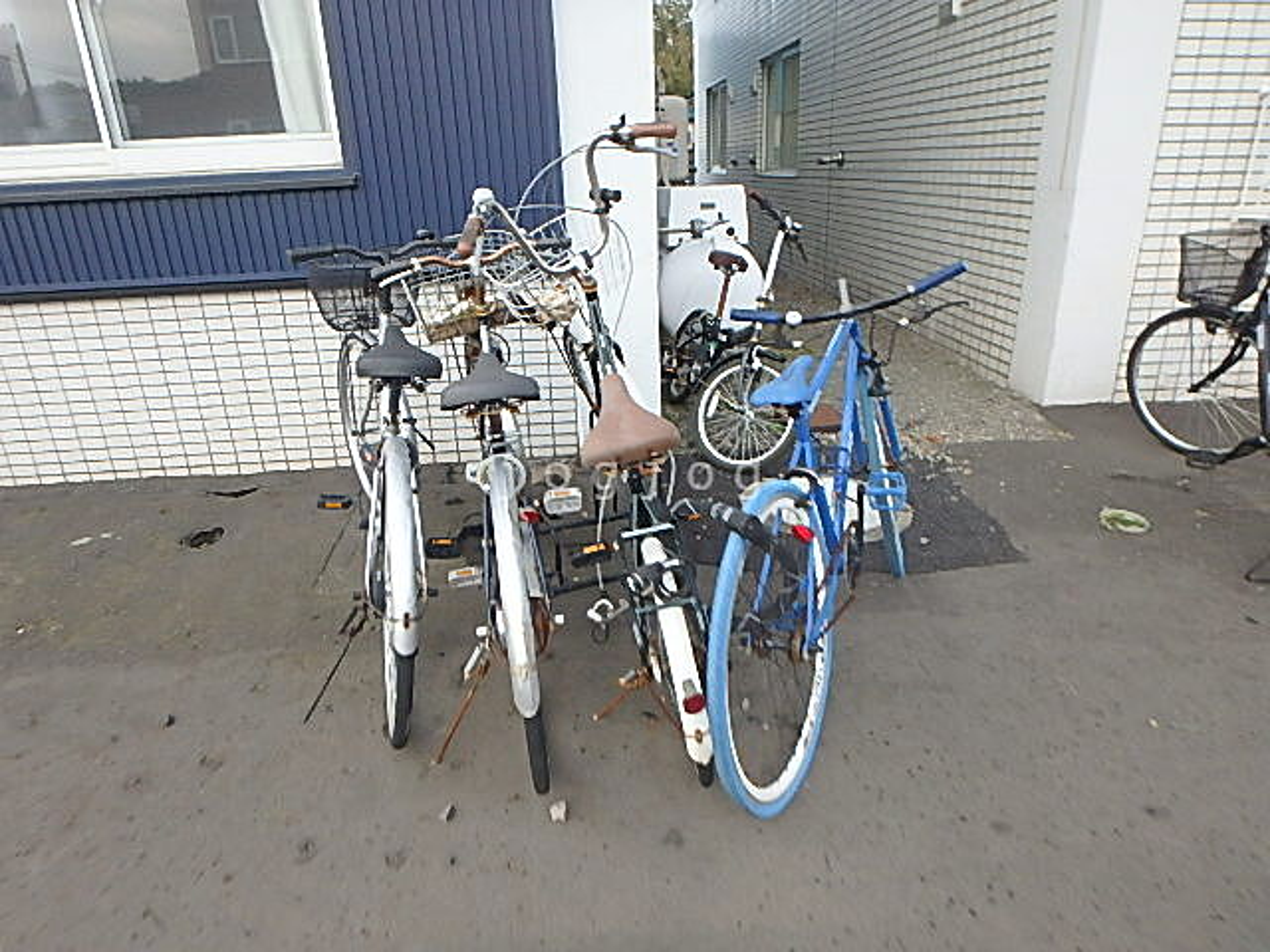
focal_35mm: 21
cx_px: 635
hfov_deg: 79.0
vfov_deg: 63.4
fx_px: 770
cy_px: 476
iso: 320
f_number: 3.5
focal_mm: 3.7
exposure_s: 1/30
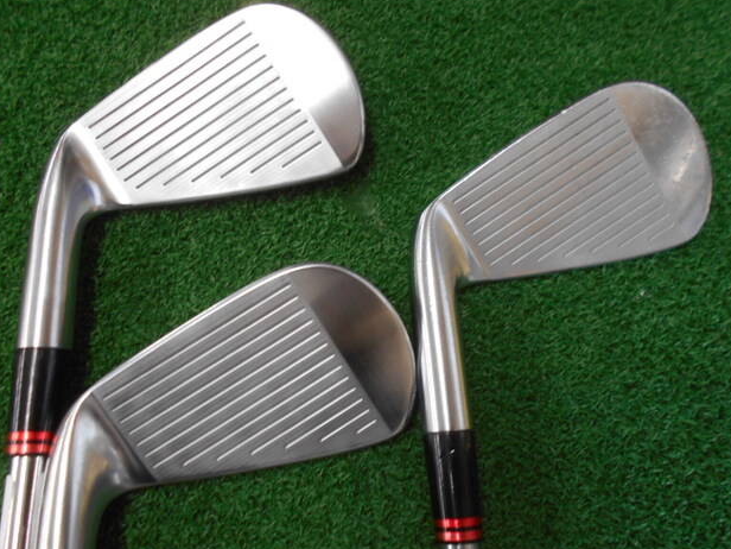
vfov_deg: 51.3
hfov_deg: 65.3
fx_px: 570
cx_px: 369
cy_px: 267
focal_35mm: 27
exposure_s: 1/30
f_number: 3.2
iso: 220
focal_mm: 4.6
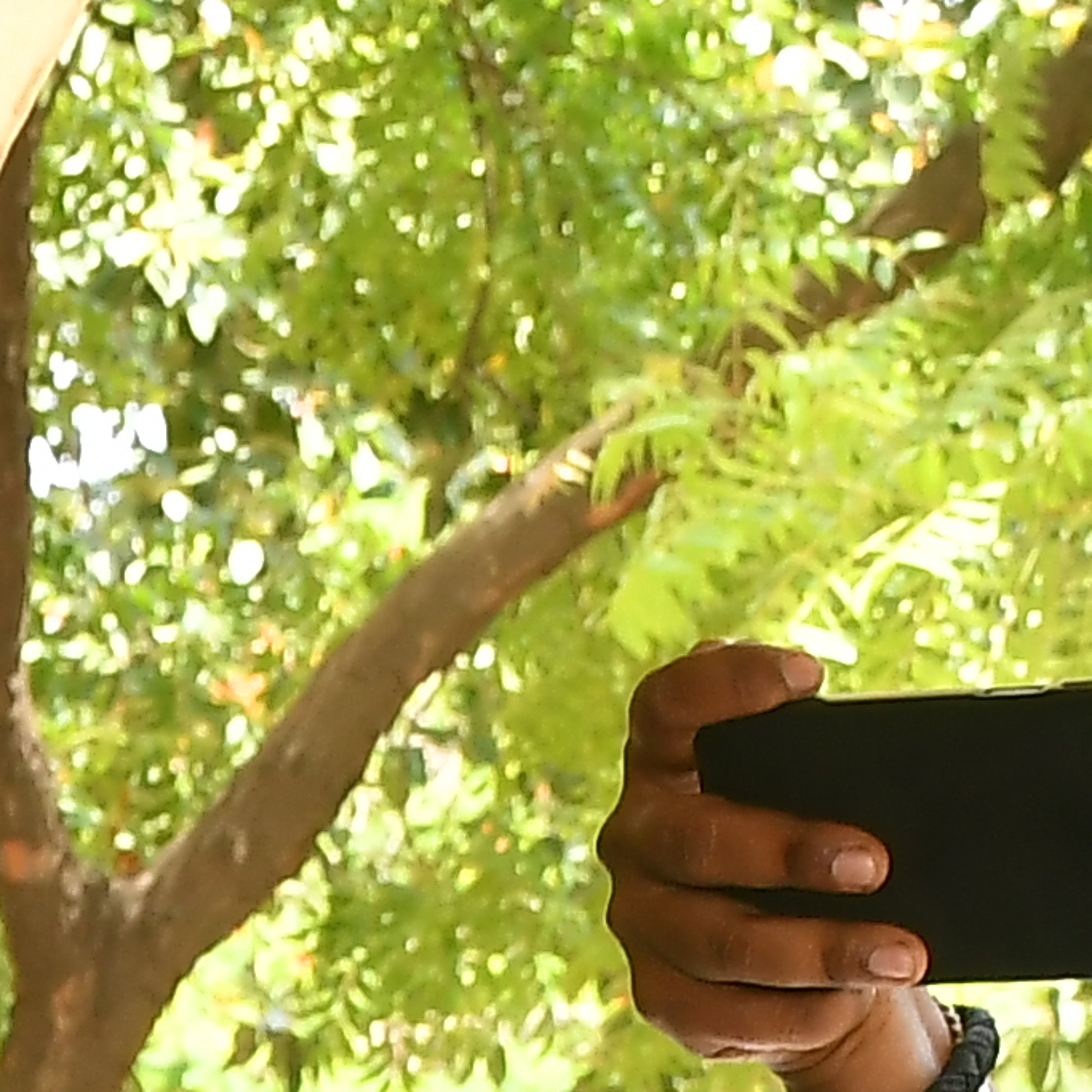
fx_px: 9886
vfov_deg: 6.1
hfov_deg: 6.2
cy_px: 2286
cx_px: -775
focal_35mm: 277
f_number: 8
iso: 500
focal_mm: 27
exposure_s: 1/125
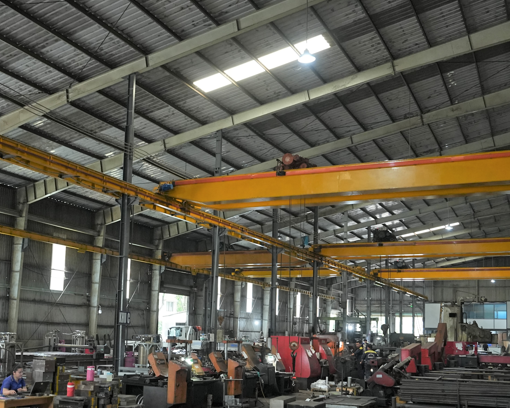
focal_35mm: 42
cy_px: 274
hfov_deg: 43.5
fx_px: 634
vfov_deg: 35.3
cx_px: 190
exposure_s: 1/125
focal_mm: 24
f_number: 4.5
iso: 2500
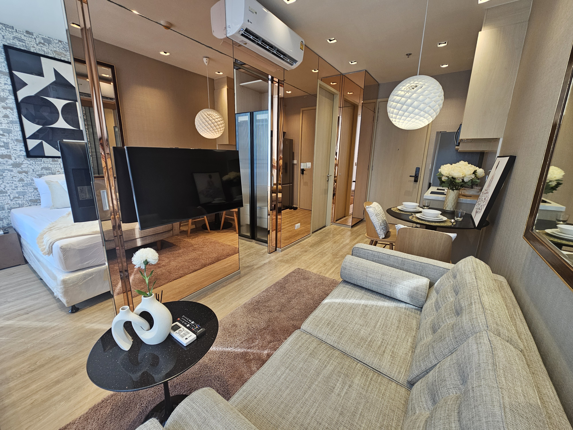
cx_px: 286
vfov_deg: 89.9
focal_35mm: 13
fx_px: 215
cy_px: 215
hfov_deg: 106.2
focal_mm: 2.2
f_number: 2.2
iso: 80
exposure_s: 1/100
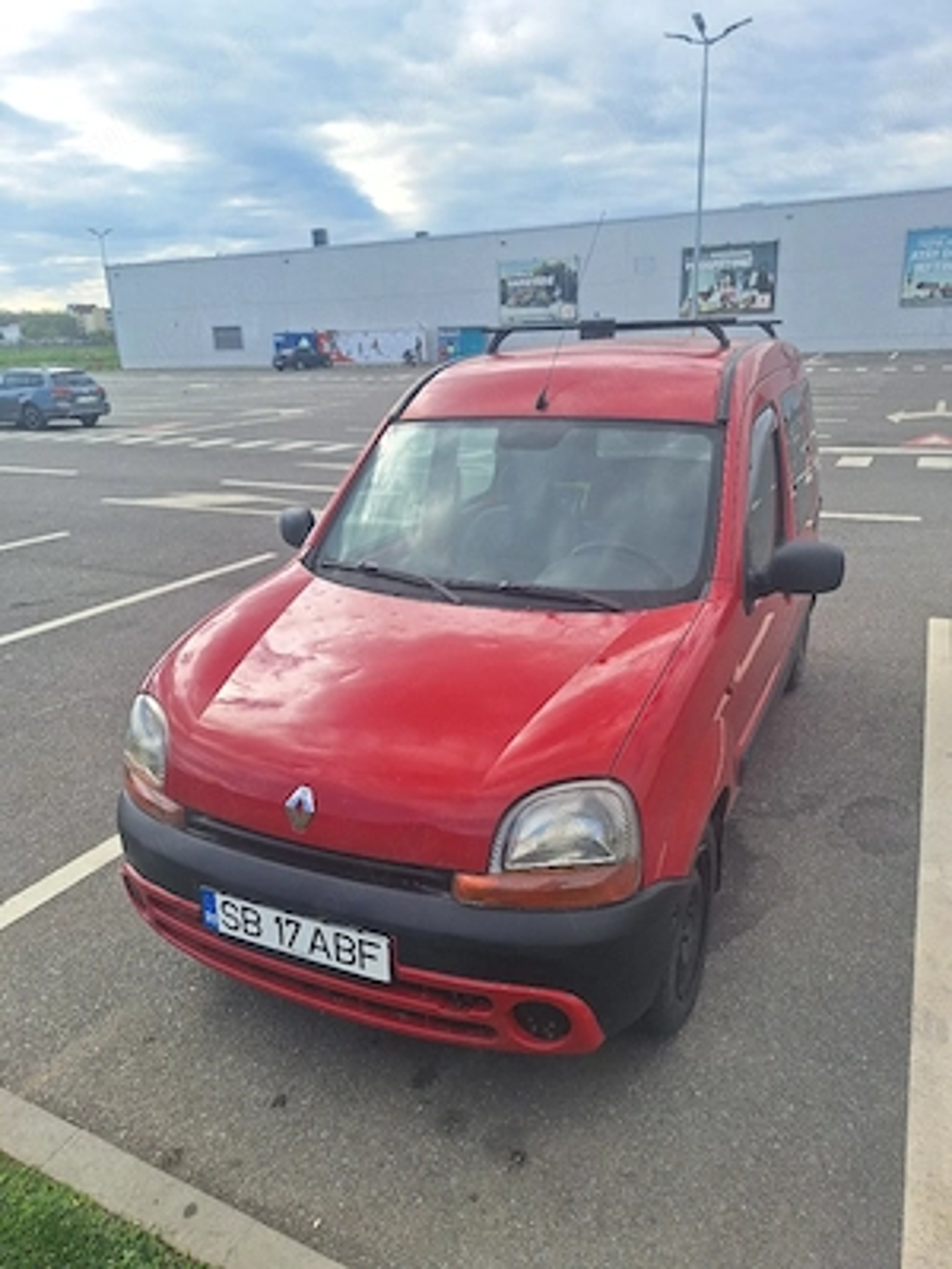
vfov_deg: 73.9
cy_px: 634
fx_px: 843
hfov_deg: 58.9
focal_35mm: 23
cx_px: 476
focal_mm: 5.54
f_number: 1.8
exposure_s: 1/2000
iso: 40
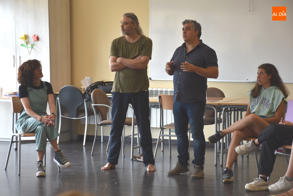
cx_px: 146
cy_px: 98
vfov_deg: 13.1
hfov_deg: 19.4
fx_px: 855
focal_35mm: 105
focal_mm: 70
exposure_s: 1/125
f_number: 5.6
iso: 400
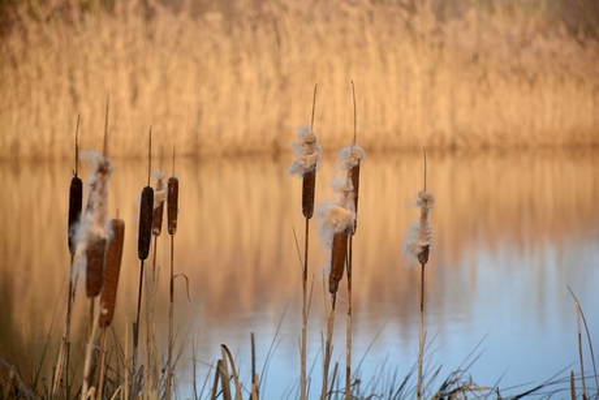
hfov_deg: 9.8
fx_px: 3495
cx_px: 300
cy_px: 200
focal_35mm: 210
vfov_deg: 6.5
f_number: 5.6
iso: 200
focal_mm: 140
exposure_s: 1/500
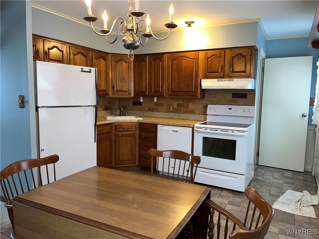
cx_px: 160
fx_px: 240
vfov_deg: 53.1
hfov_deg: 67.3
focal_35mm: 26
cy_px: 120
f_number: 1.6
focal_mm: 5.1
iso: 40
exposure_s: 1/30
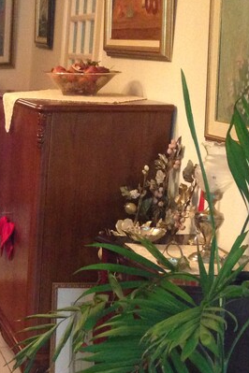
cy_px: 249
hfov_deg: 14.5
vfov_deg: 23.0
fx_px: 913
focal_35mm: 88
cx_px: -128
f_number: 2.4
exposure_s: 1/17
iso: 400
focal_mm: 4.12
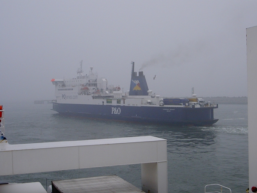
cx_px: 128
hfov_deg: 34.9
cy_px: 96
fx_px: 408
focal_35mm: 55
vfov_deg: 26.6
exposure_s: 1/500
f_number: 5.5
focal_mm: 11.3
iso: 200
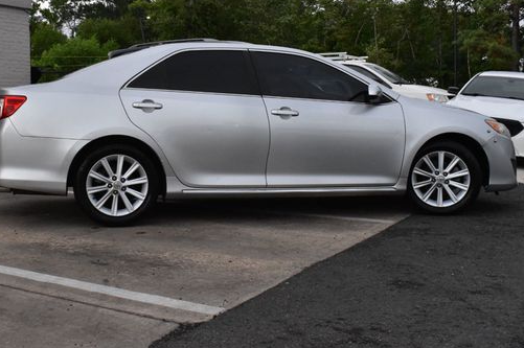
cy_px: 130
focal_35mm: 46
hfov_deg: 42.4
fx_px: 669
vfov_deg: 29.1
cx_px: 191
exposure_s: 1/1250
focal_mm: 24
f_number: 13
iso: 2500
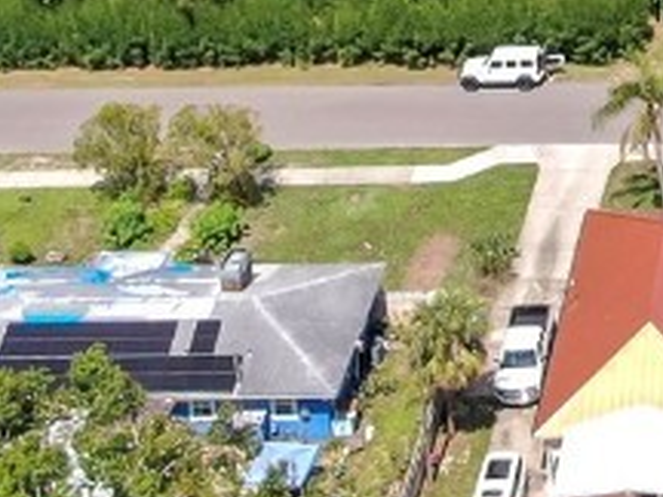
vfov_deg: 11.8
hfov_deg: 15.8
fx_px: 2183
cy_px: -445
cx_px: 998
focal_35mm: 114
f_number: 2.8
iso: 100
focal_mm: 4.39
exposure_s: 1/1000
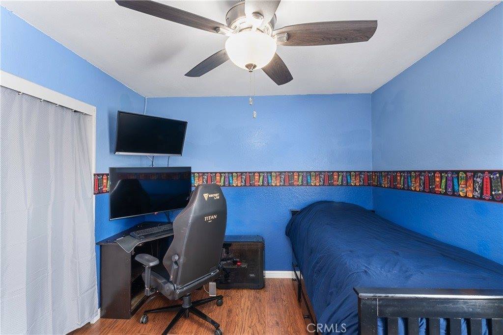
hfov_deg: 97.1
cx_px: 252
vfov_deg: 74.1
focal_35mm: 16
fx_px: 222
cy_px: 168
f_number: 22
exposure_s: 30
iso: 100
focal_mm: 15.9
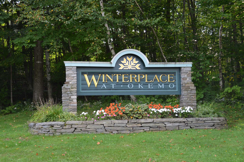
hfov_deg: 43.7
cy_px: 81
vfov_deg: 29.7
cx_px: 122
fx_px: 304
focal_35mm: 45
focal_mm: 30
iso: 220
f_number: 5.6
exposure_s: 1/125
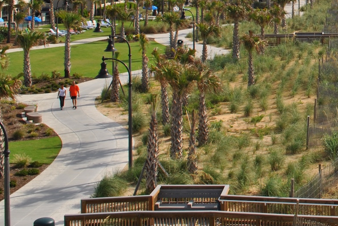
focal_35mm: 84
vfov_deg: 15.6
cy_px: -53
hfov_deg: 22.6
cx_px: 386
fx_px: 790
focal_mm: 22
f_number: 11
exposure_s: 1/200
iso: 100
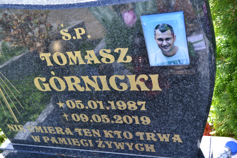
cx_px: 118
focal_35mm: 42
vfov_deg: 31.9
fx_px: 276
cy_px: 79
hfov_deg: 46.4
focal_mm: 28
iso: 180
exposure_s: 1/125
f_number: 5.6
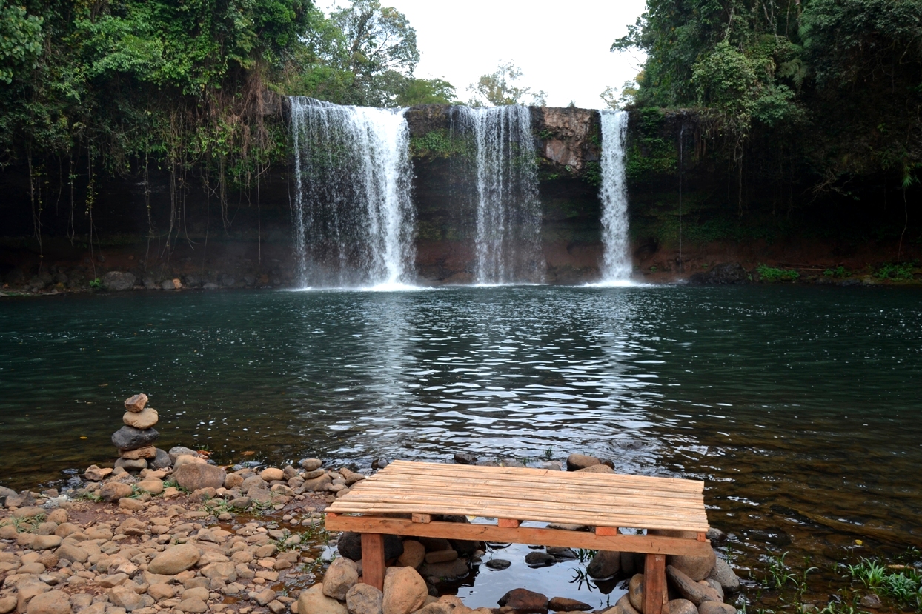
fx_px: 845
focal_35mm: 33
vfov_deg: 40.0
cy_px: 307
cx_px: 461
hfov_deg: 57.2
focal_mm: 22
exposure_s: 1/125
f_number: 5.6
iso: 100
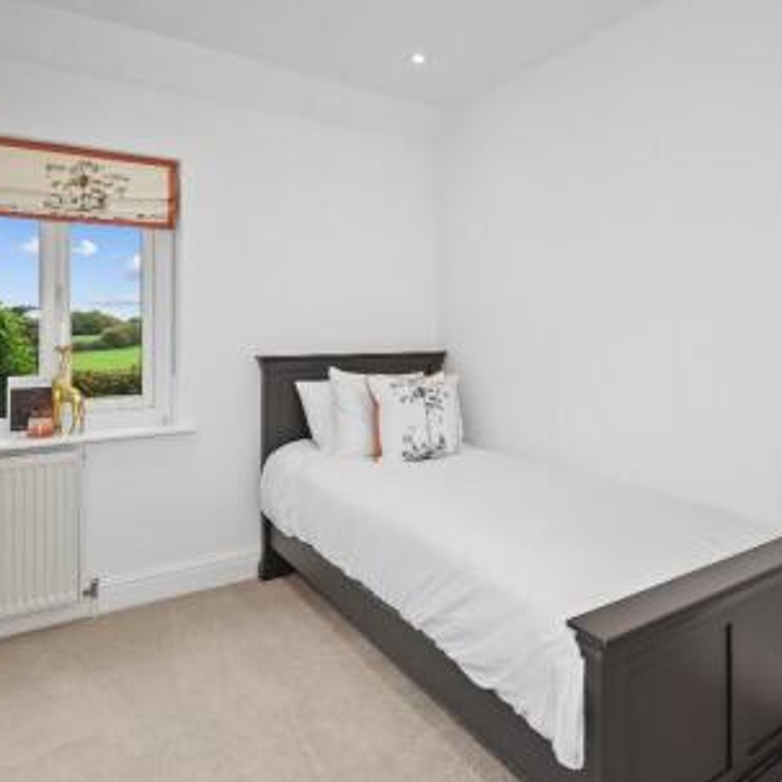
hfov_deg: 74.7
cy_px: 381
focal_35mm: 20
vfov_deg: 74.8
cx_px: 418
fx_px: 511
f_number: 4
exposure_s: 1/4
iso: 100
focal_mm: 10
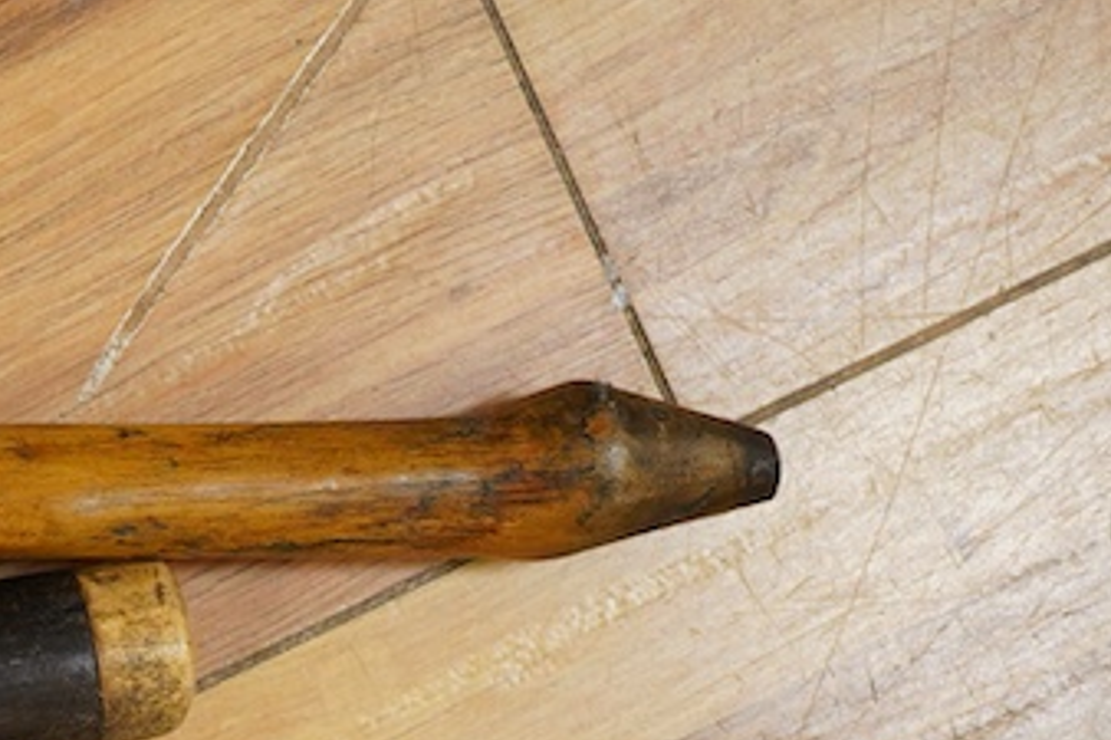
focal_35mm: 120
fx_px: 3701
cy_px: 826
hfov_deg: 16.4
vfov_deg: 11.2
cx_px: -184
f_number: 3.5
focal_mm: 30
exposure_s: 1/125
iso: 1250
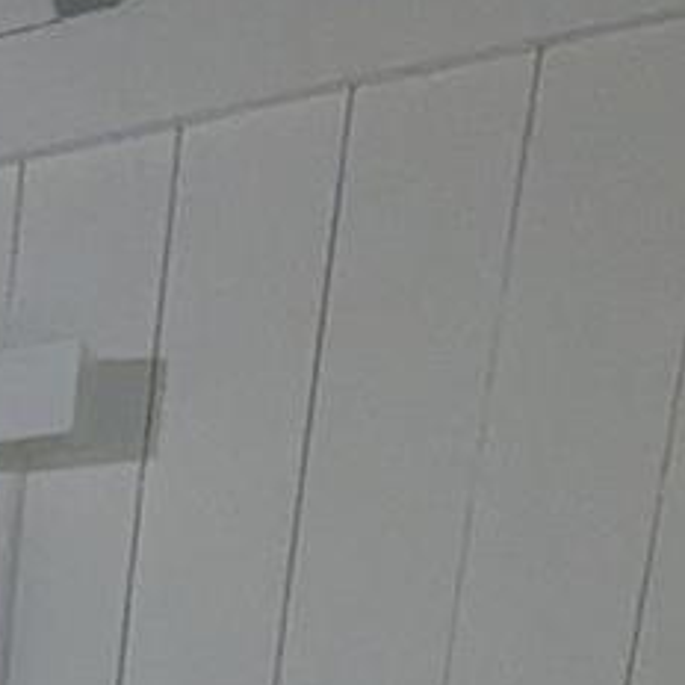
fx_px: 1769
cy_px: 1411
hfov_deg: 14.9
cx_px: -903
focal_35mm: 79
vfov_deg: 16.3
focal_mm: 1.95
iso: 235
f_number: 2.2
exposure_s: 1/120
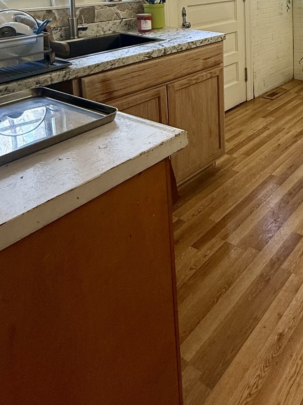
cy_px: 26
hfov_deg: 40.5
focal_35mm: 31
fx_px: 362
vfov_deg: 50.4
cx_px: 293
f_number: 2.2
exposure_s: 1/60
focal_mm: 2.22
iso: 200
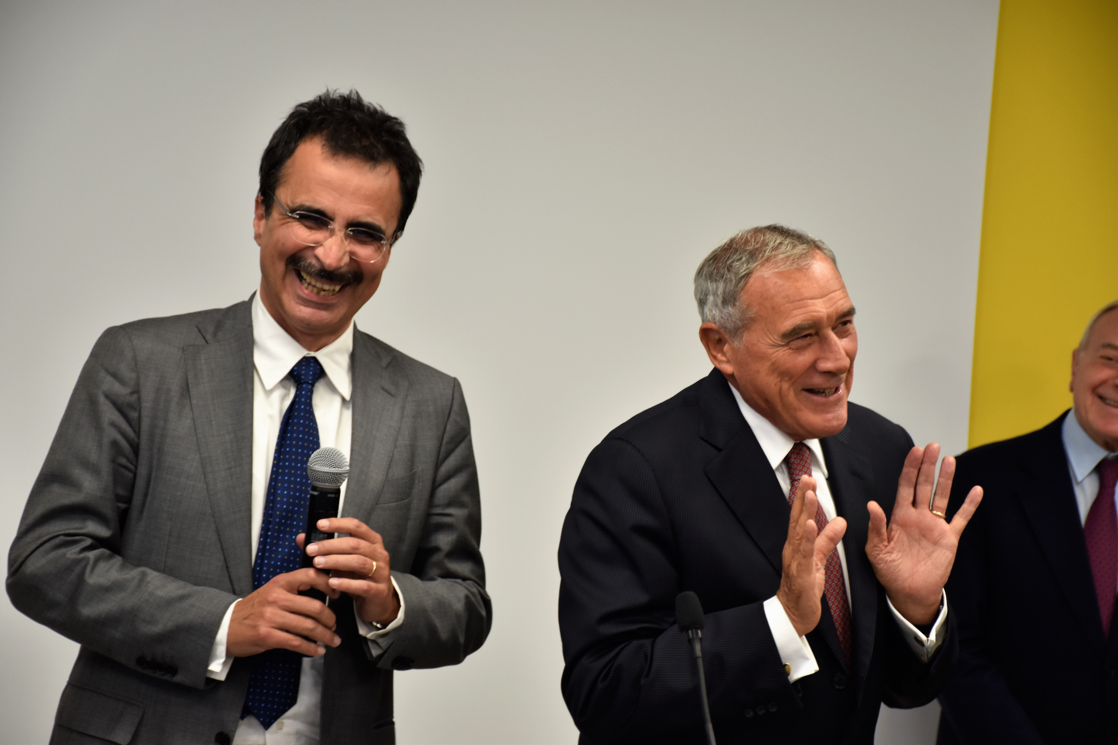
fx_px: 3959
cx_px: 559
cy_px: 372
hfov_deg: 16.1
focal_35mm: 128
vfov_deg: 10.8
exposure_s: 1/60
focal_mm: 85
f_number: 5.3
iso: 640
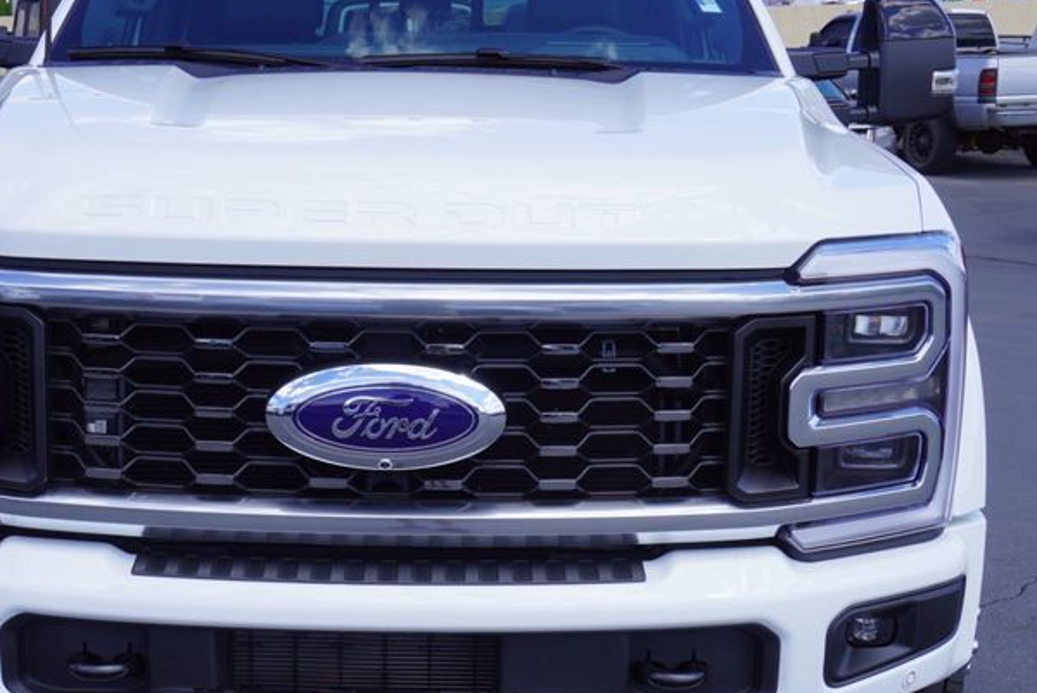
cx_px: 427
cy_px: 391
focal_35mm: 59
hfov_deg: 33.9
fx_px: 1696
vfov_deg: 23.1
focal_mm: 23
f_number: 9
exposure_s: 1/125
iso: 100
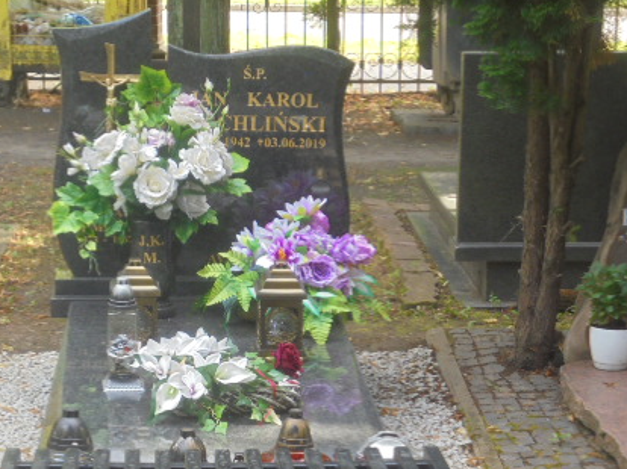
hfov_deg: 19.8
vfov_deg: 14.9
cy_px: 331
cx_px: 207
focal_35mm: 99
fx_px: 1792
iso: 100
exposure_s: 1/30
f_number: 5.6
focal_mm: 11.5
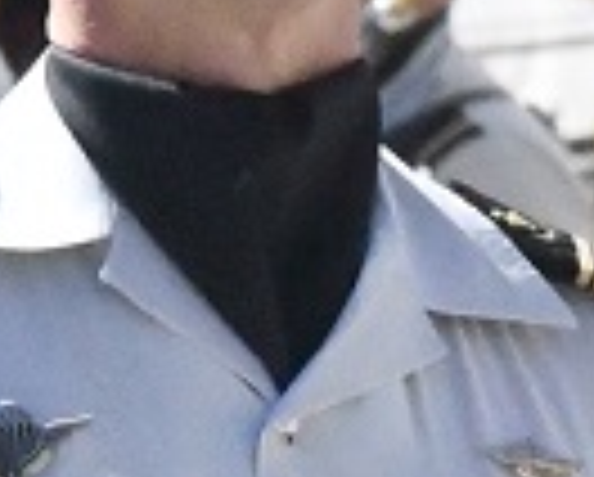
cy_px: 326
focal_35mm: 2353
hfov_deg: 0.8
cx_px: 187
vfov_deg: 0.7
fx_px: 41427
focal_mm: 220
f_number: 22
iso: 16000
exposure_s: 1/8000
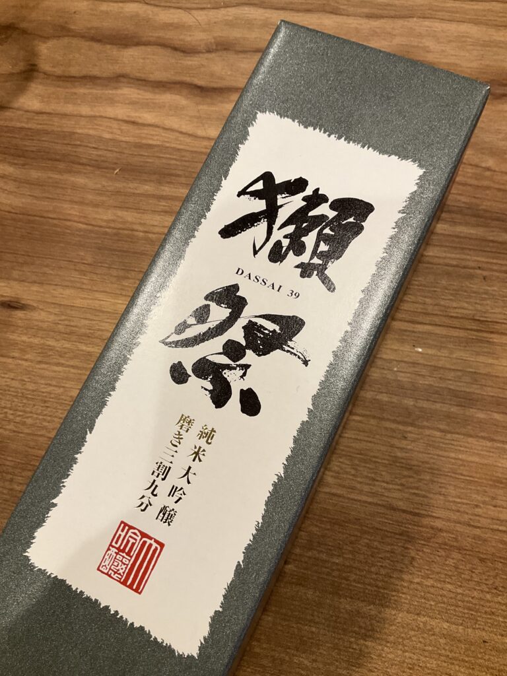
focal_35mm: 29
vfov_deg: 61.7
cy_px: 338
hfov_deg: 48.2
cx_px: 254
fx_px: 566
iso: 50
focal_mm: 3
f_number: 1.8
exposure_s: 1/50
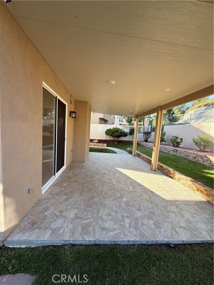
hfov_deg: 85.7
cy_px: 142
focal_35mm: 14
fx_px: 115
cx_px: 107
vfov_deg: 102.1
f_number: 2.2
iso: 40
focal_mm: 2.22
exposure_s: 1/148
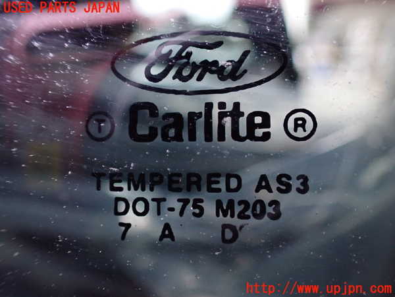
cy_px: 148
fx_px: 342
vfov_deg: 46.8
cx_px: 198
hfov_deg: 60.0
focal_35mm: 30
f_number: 2.3
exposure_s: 1/125
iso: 800
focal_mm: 5.4
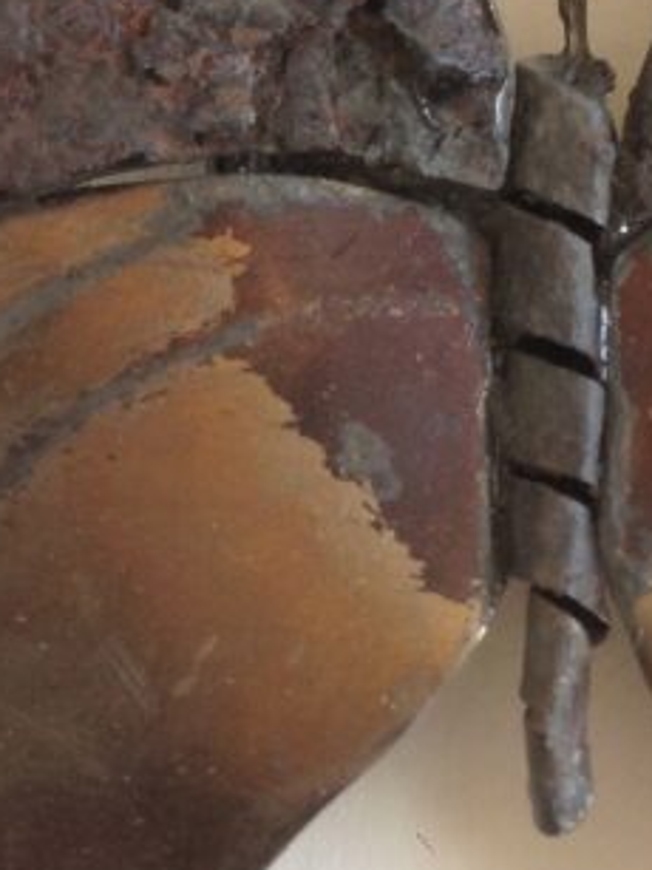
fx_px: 2764
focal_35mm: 110
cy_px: 278
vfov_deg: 17.8
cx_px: 621
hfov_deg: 13.3
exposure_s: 1/30
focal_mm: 4.12
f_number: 2.4
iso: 50
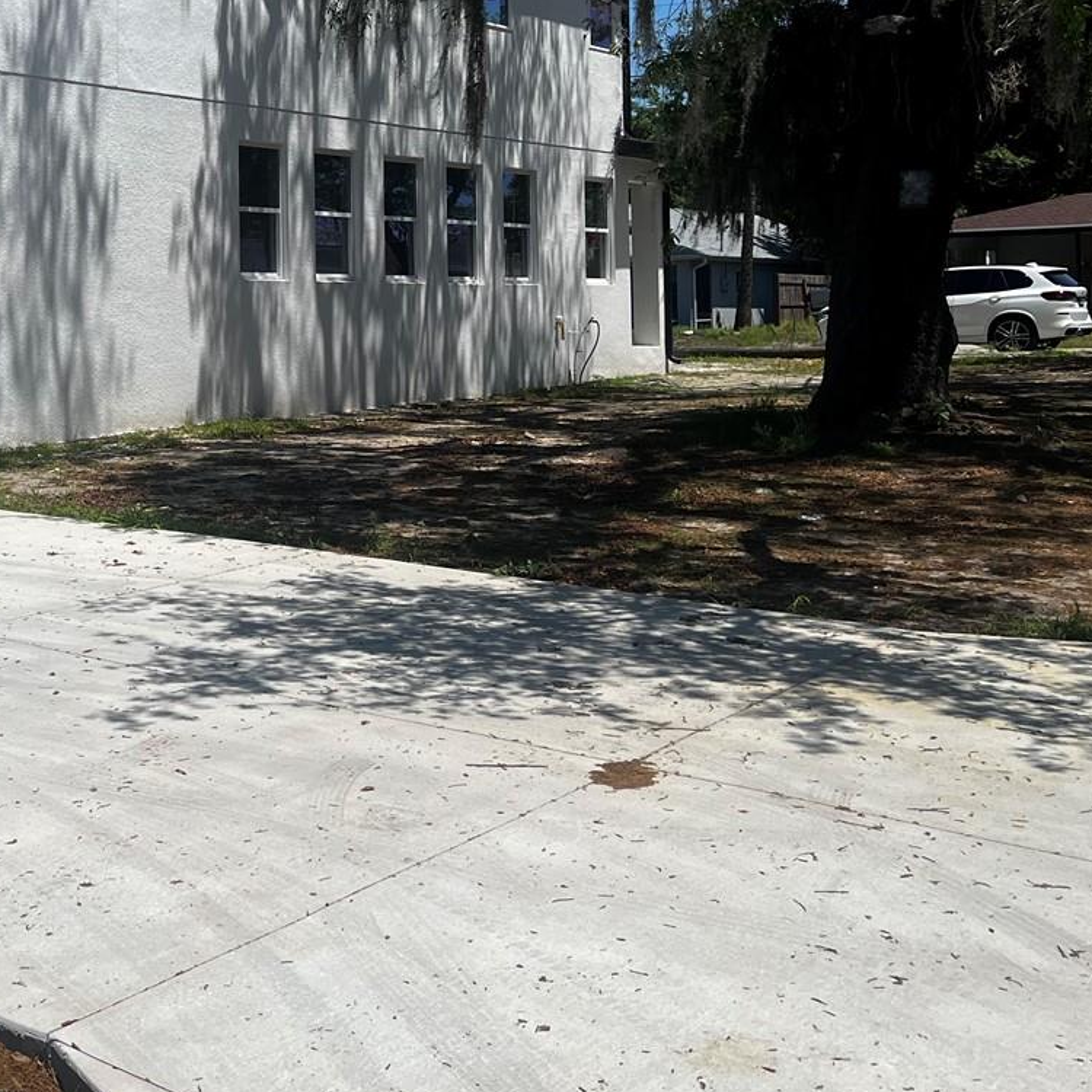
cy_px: 262
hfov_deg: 32.6
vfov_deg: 33.9
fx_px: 1749
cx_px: 76
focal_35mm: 49
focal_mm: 5.7
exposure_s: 1/8696
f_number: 1.5
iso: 50
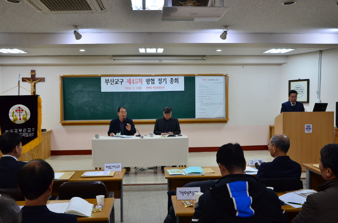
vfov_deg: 38.2
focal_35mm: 34
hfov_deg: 55.2
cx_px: 169
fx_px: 323
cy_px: 112
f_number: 6.3
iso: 800
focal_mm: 23
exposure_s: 1/80
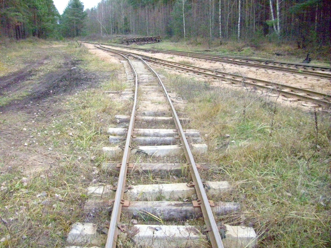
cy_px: 124
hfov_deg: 54.0
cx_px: 166
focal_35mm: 34
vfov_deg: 41.8
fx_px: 325
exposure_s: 1/80
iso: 800
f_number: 2.9
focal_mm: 5.7
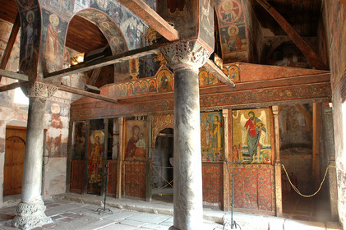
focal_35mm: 26
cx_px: 173
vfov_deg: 50.3
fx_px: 245
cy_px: 115
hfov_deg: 70.5
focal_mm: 17
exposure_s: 1/1.67
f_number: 8
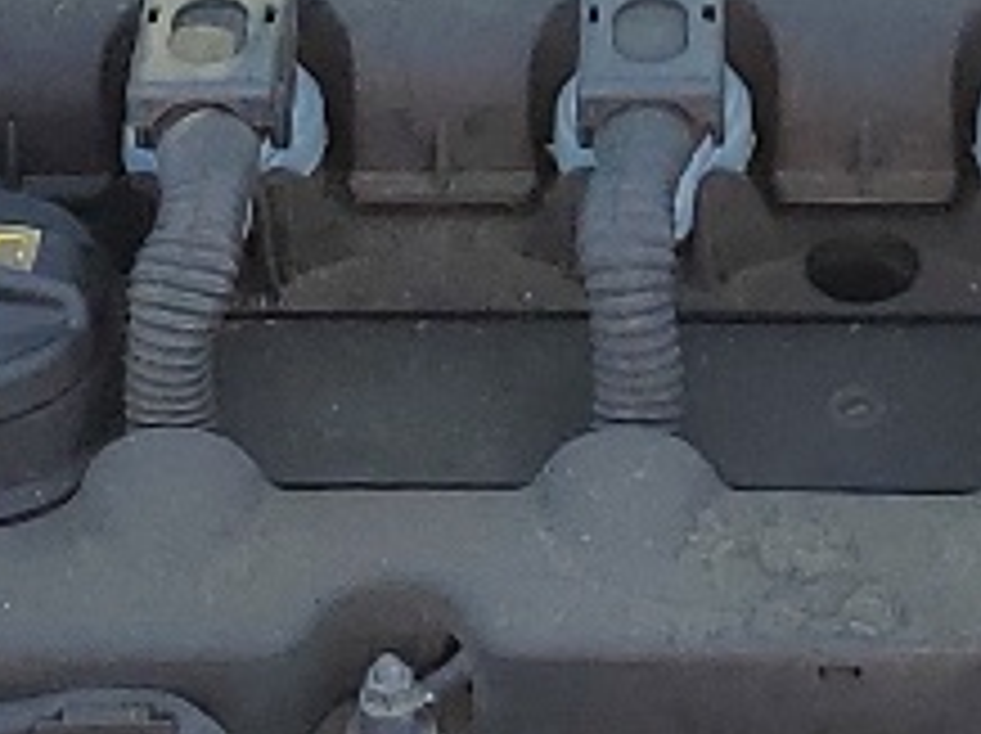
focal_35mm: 191
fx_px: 5407
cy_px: -739
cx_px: 1089
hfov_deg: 10.2
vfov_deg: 7.5
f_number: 1.5
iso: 50
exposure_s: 1/625
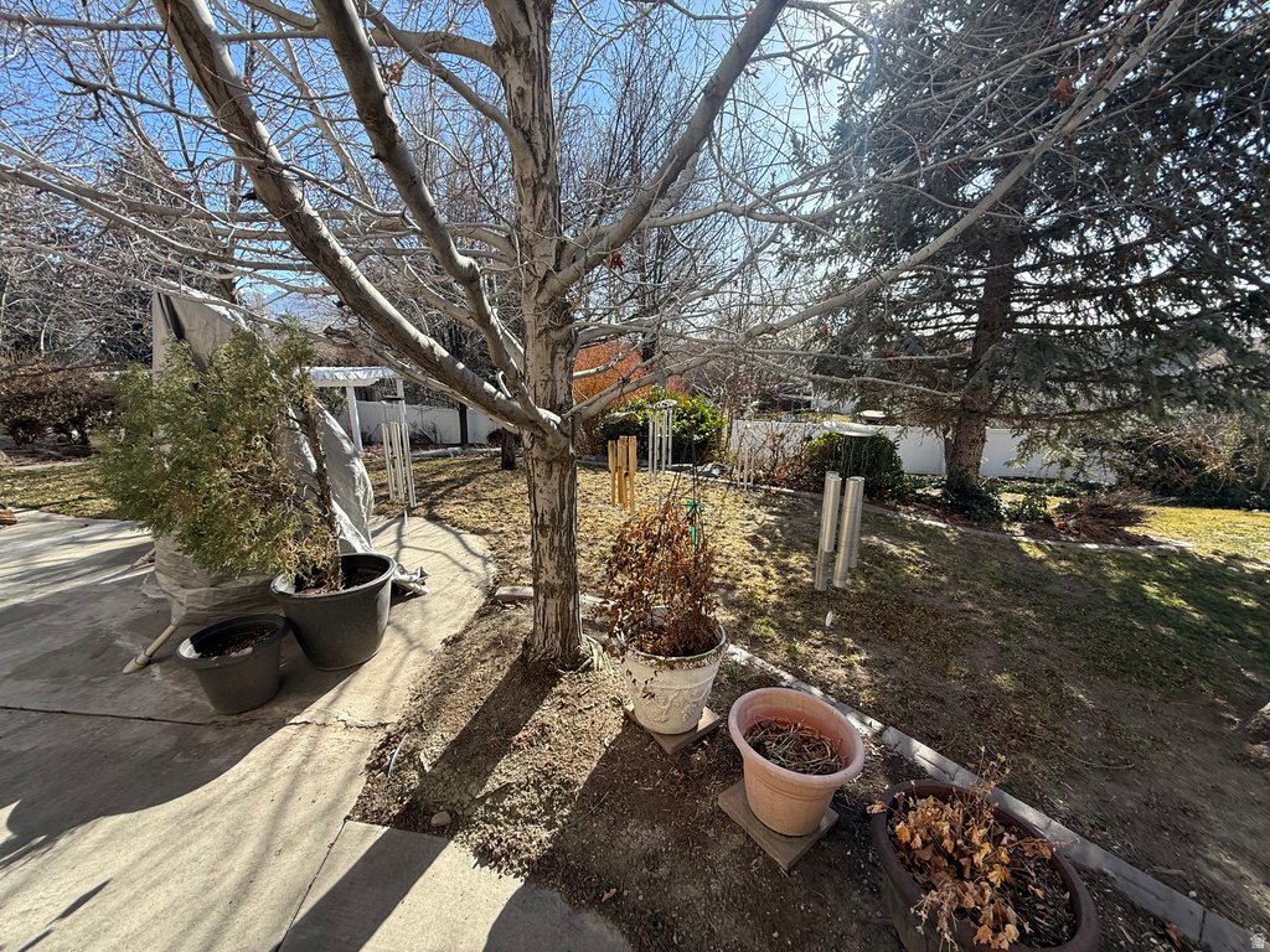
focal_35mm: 14
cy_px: 476
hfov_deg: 102.1
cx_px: 635
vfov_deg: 85.7
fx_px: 514
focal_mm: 2.22
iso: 50
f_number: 2.2
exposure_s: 1/625
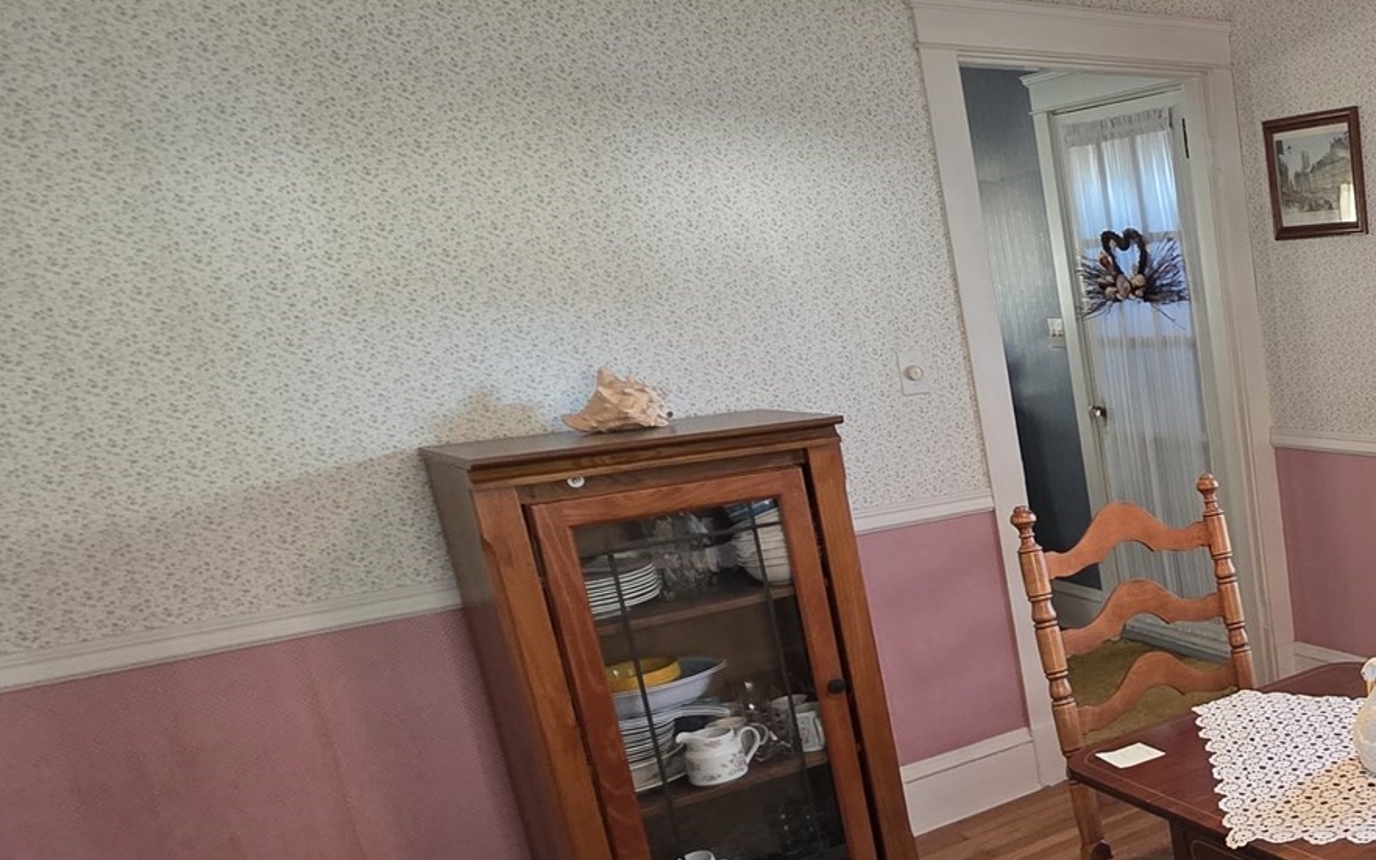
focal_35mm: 32
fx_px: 1200
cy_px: 592
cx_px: 1527
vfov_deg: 38.8
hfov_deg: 44.7
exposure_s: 1/60
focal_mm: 2.2
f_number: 1.9
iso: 400
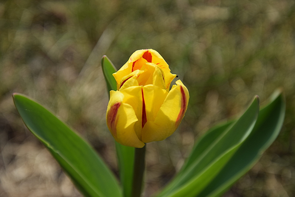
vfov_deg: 8.7
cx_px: 148
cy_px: 98
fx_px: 1291
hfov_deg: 13.0
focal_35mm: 158
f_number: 8
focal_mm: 105
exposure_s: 1/640
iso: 200
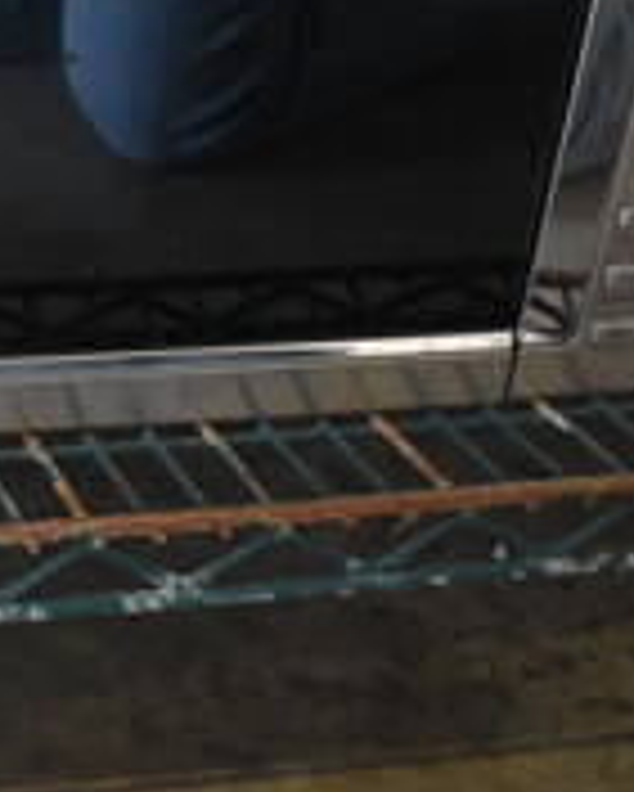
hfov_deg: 15.1
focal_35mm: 88
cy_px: -4
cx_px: -513
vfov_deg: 21.0
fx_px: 2062
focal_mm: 18
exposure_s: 1/125
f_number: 3.5
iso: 2200
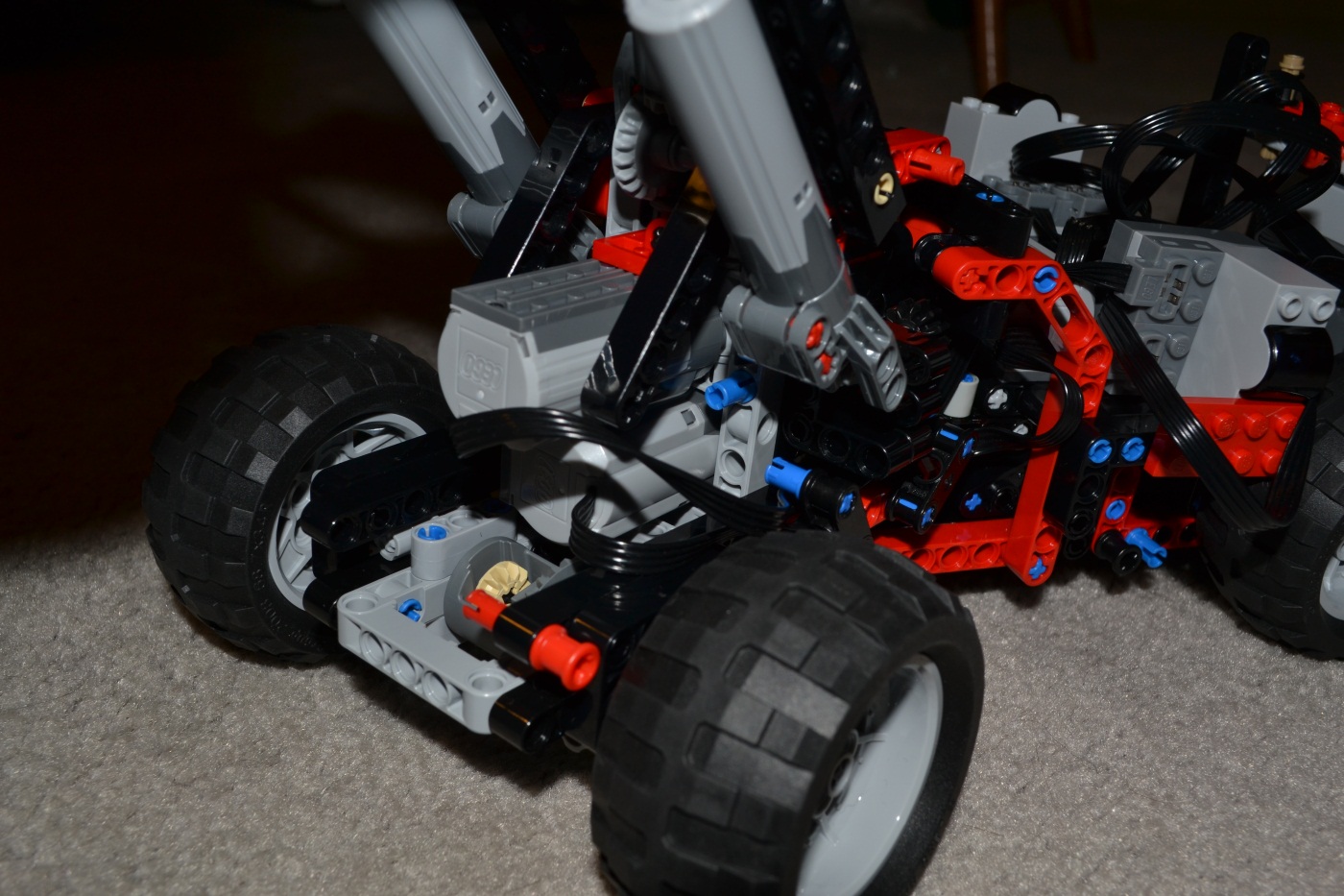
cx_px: 672
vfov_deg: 36.9
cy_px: 448
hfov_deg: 53.1
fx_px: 1344
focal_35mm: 36
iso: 100
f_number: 8
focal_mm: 24
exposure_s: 1/60
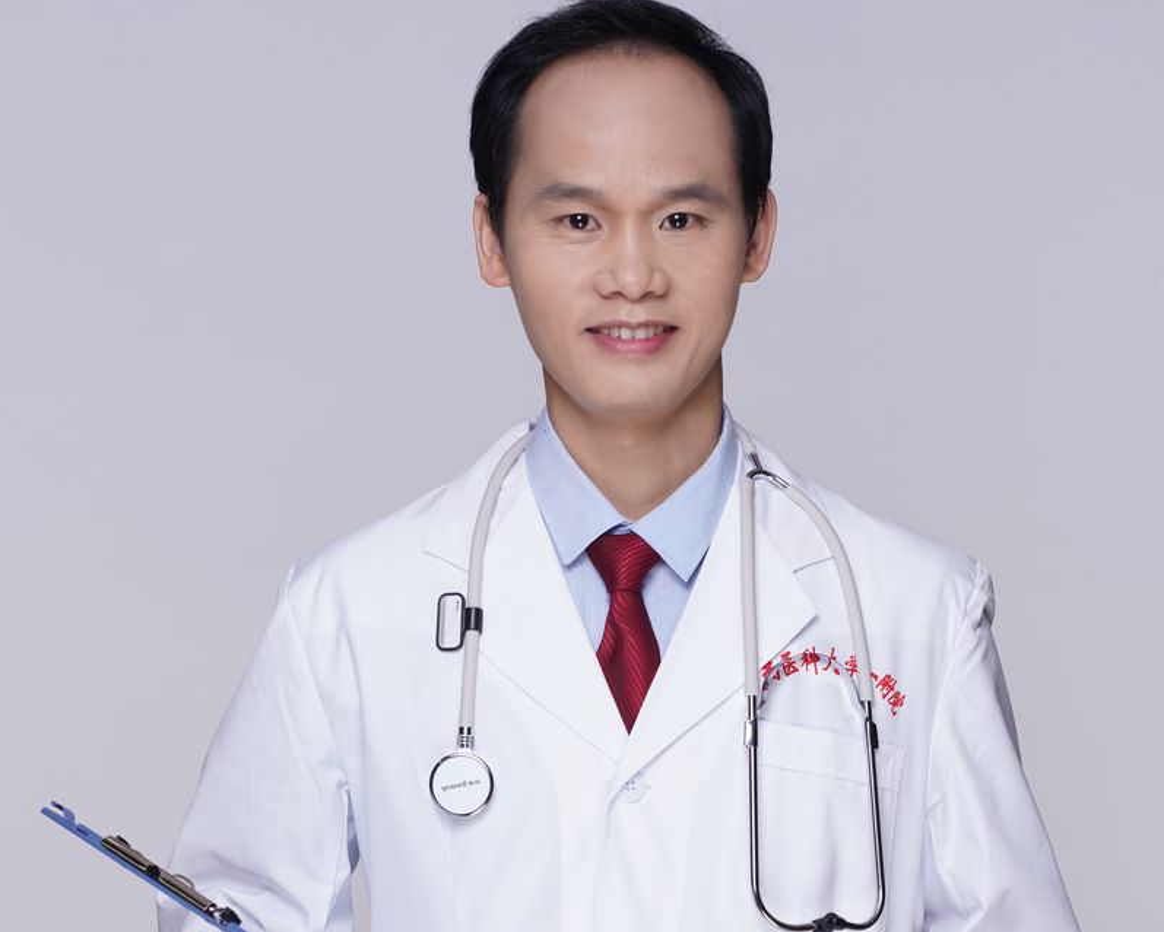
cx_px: 581
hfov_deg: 16.0
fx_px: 4135
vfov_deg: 12.8
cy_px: 803
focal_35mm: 120
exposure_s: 1/160
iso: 100
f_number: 5.6
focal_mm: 85
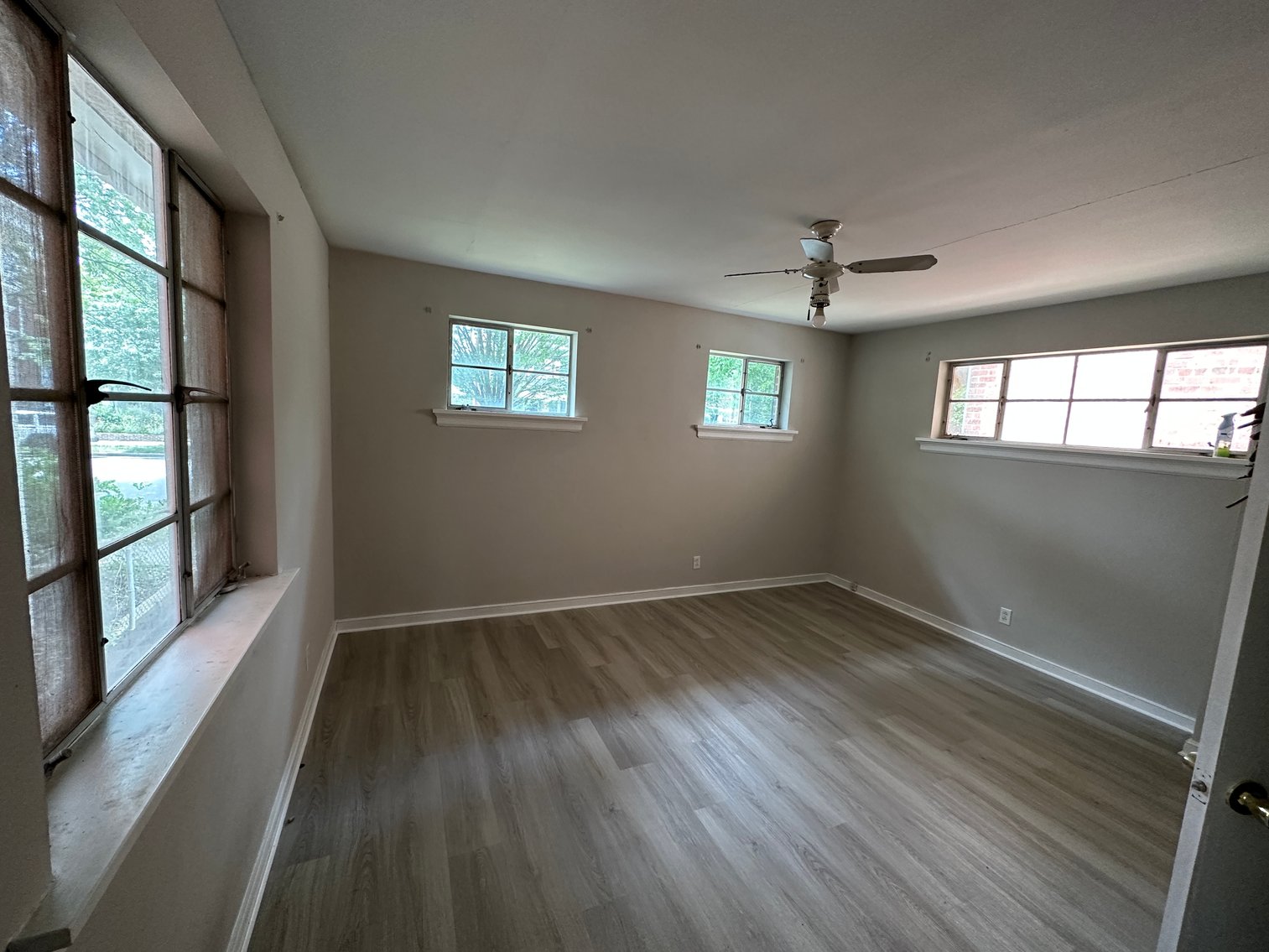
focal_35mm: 14
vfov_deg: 85.7
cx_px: 634
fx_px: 513
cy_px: 476
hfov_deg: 102.1
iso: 250
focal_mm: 2.22
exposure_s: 1/120
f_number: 2.2
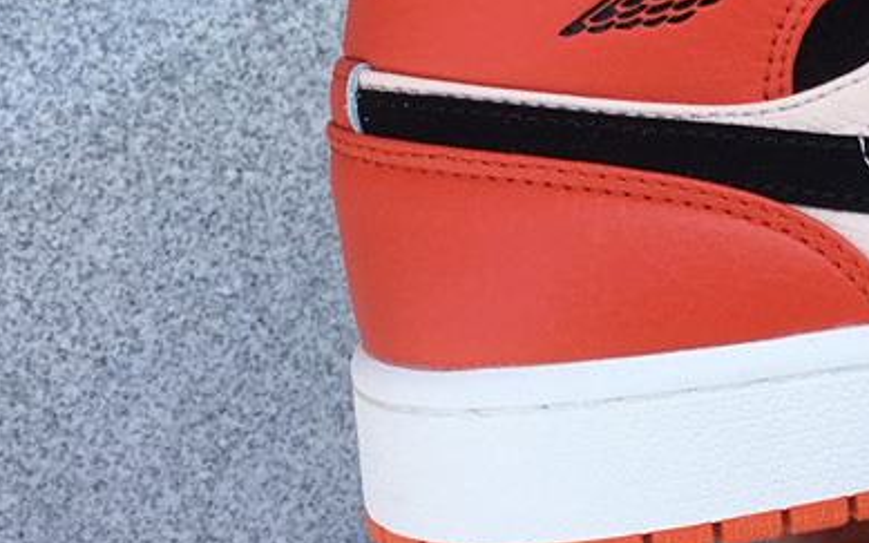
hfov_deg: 26.4
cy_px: 57
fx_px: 1800
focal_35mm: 76
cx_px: 755
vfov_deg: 16.9
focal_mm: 3.3
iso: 25
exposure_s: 1/357
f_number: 2.4
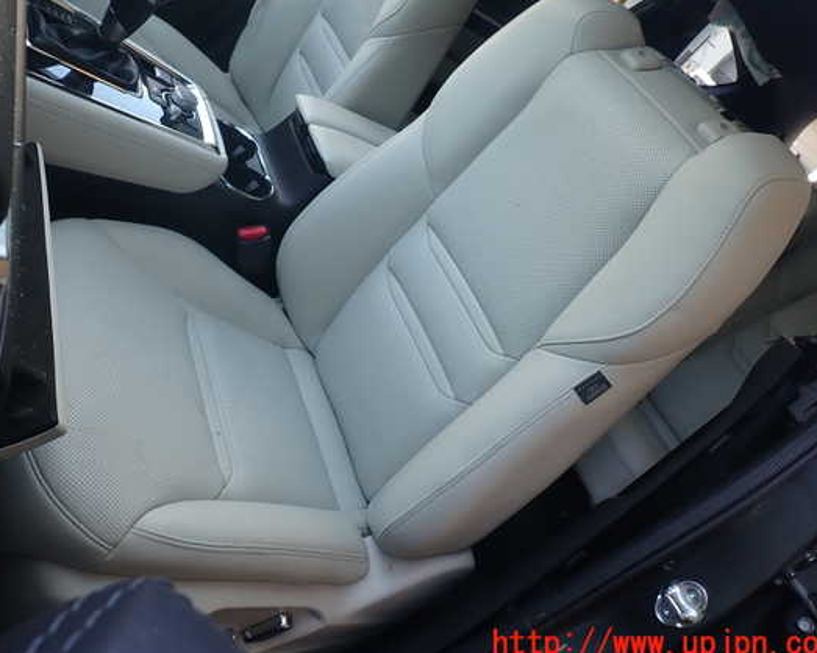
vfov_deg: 51.5
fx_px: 677
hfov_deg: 62.1
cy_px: 312
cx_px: 376
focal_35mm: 28
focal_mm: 4.5
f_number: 2.8
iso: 100
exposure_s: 1/60
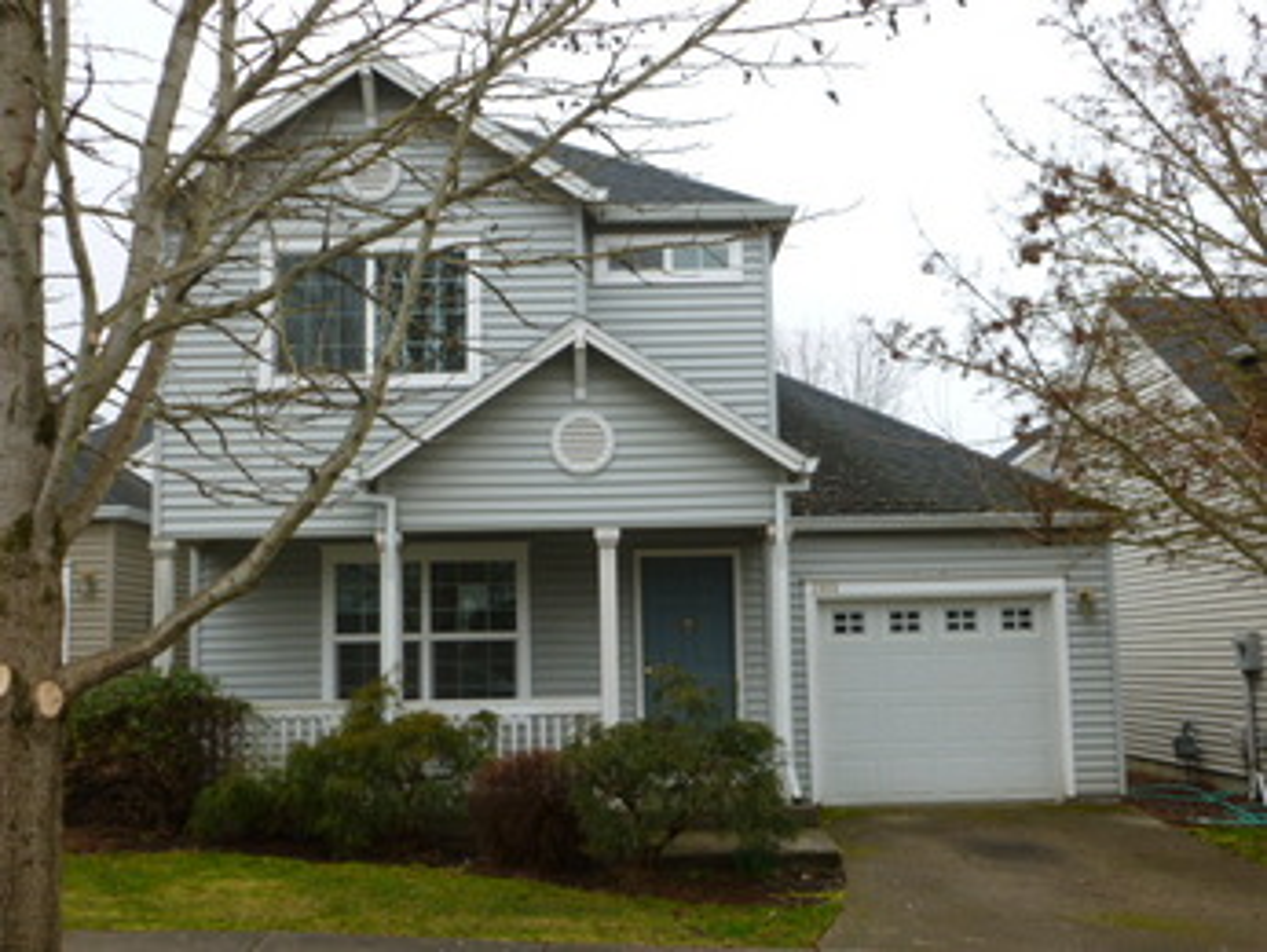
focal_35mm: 36
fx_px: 1319
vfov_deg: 39.7
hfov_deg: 51.3
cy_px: 476
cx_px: 634
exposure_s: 1/250
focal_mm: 6.5
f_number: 3.6
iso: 100
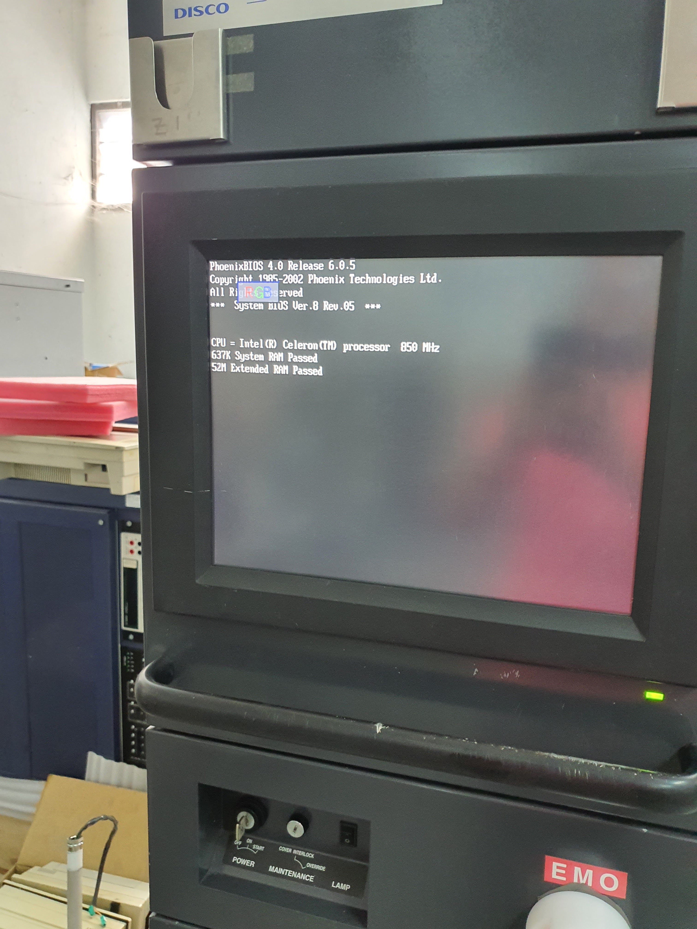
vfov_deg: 67.3
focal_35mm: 26
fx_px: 698
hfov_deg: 53.1
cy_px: 464
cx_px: 348
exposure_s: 1/50
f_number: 1.5
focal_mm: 4.3
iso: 320
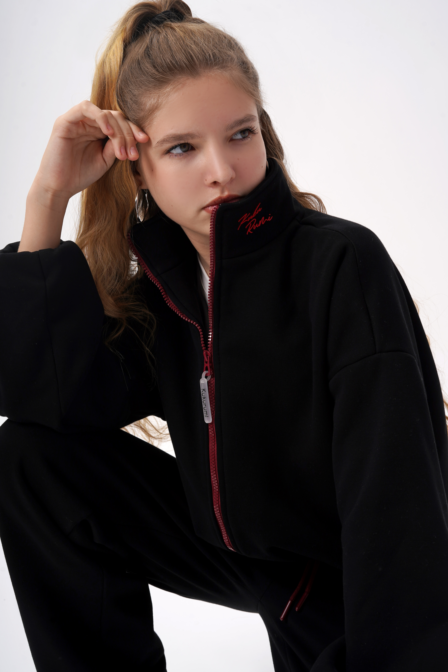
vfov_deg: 39.6
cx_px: 224
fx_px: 933
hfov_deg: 27.0
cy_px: 336
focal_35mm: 50
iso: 100
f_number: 10
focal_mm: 50
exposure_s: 1/160
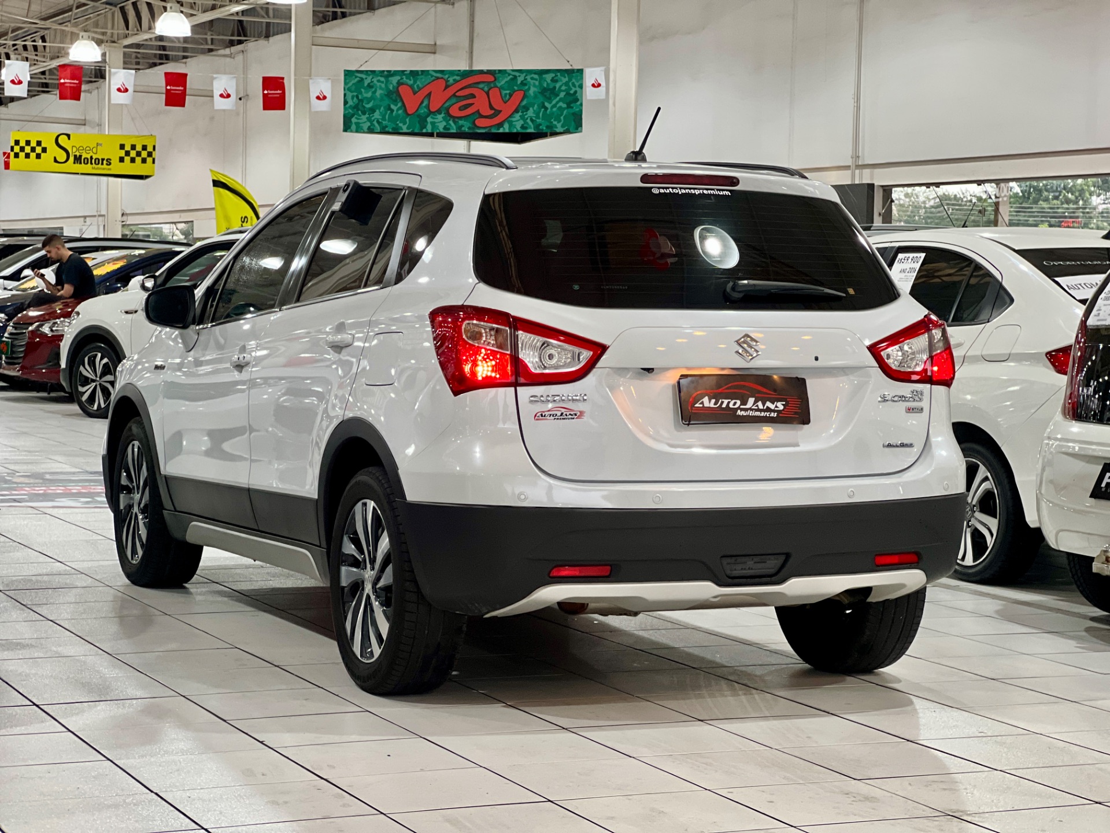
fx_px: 2469
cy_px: 416
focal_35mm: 77
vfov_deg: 19.1
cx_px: 555
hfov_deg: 25.3
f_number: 2.8
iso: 320
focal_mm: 9
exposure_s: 1/40
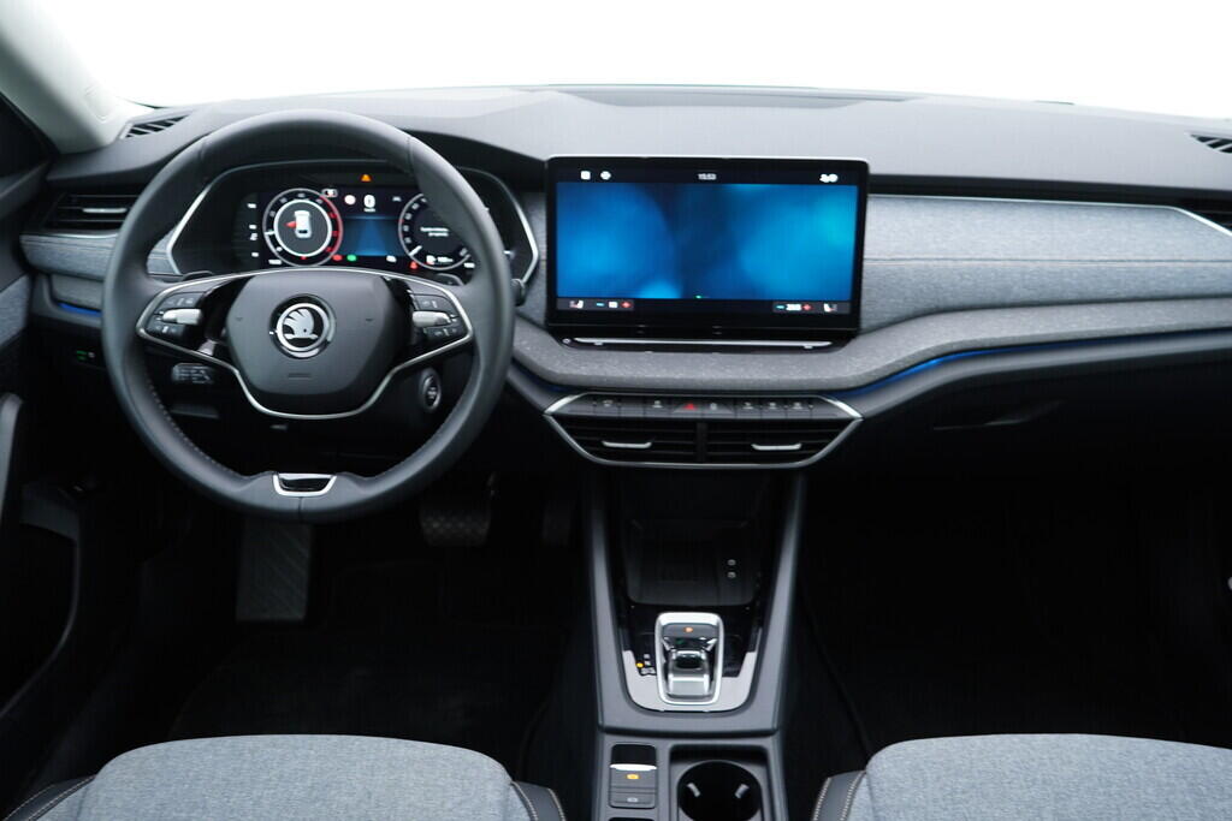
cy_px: 410
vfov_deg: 36.9
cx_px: 616
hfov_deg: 53.1
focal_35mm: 36
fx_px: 1232
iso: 250
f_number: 2.8
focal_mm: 24
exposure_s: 1/40
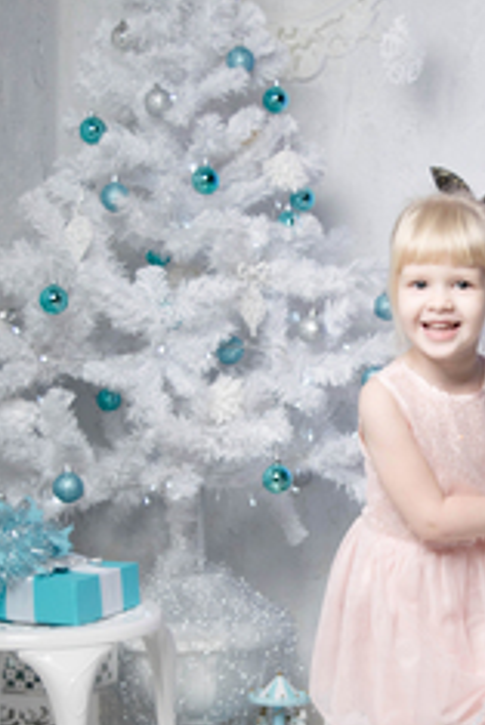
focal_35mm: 86
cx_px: 383
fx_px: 1735
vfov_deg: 23.5
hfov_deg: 15.8
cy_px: 487
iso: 200
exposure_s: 1/160
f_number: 4.2
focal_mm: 30
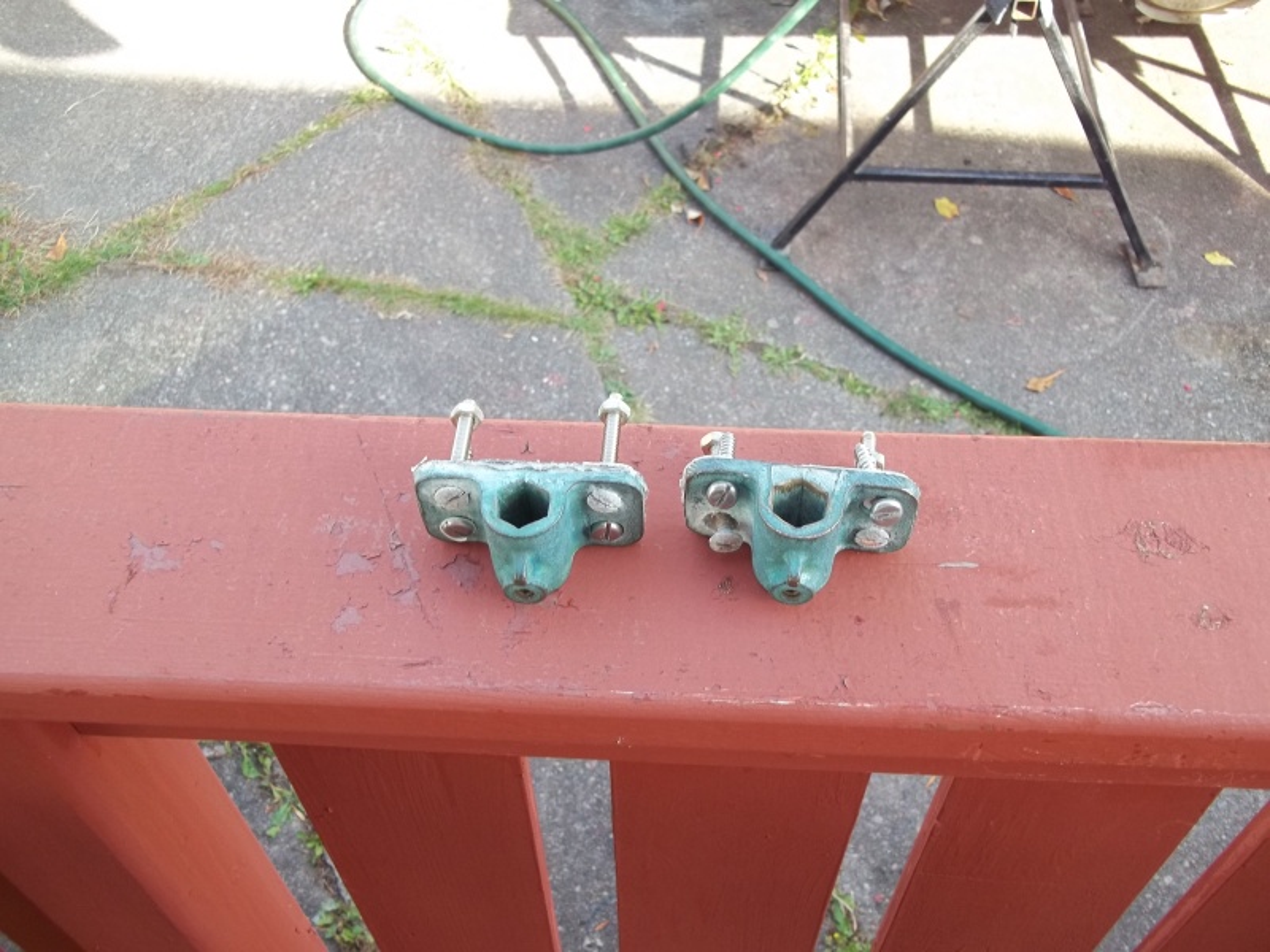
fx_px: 1174
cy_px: 476
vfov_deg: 44.2
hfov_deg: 56.8
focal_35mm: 32
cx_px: 635
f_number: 2.9
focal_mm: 5.7
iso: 64
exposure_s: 1/80
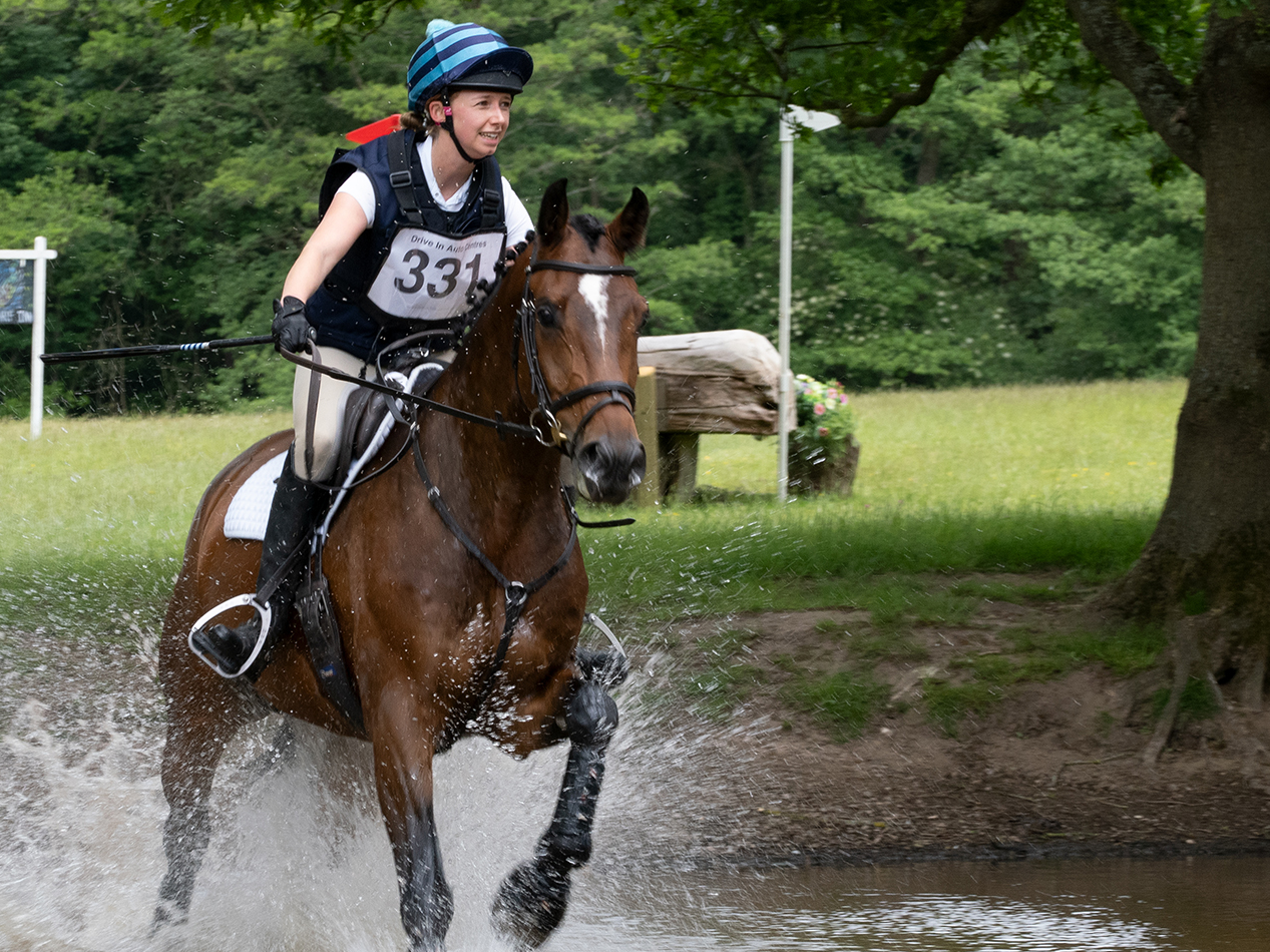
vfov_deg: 9.9
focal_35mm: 150
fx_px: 5503
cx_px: 581
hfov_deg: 13.2
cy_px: 535
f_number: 8
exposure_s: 1/125
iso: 500
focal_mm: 66
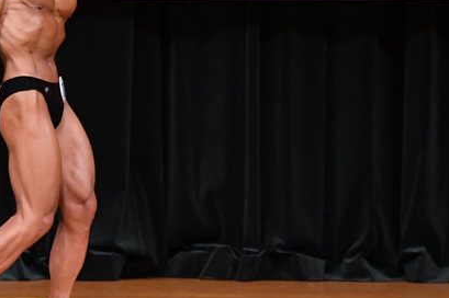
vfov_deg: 2.5
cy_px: 114
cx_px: 54
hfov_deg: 3.8
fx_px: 6729
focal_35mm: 540
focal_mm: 190
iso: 5000
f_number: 5.6
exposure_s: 1/400
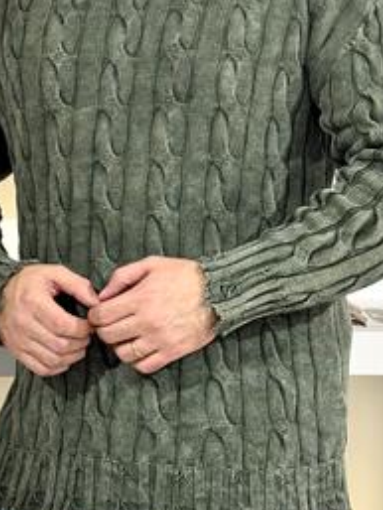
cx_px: 181
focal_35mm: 87
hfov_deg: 17.0
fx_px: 1282
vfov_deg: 22.3
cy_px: 139
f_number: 1.78
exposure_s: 1/100
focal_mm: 6.76
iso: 160
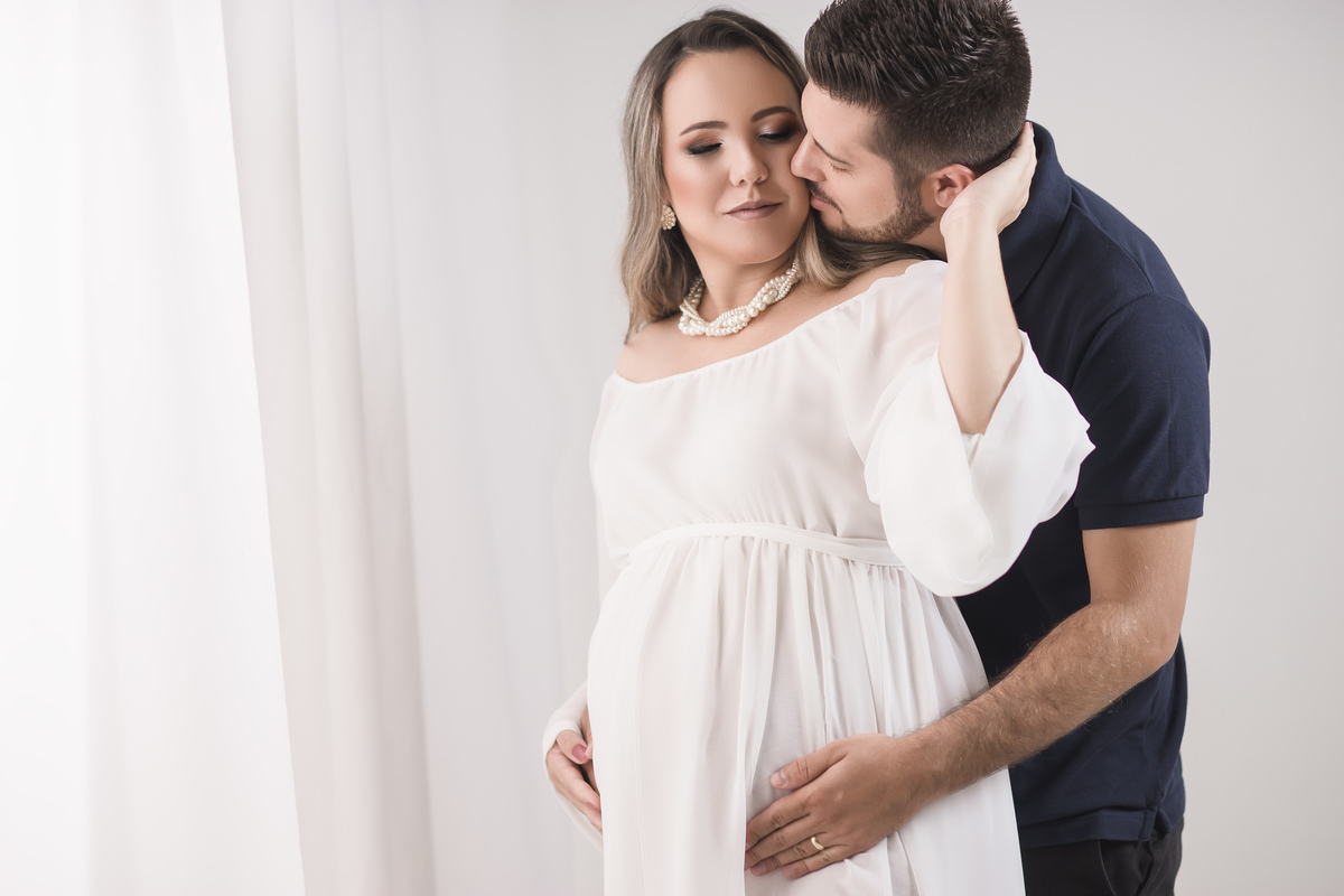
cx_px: 672
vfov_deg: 16.1
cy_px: 448
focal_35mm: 85
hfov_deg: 23.9
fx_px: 3173
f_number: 2.5
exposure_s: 1/160
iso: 64
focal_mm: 85
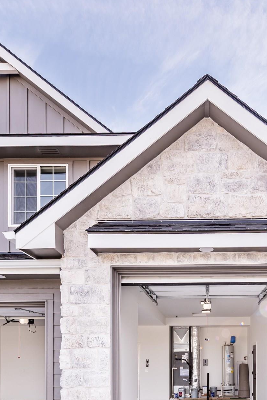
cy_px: 354
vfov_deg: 59.8
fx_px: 289
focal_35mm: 26
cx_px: 174
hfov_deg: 48.9
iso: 100
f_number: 5
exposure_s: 1/250
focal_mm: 14
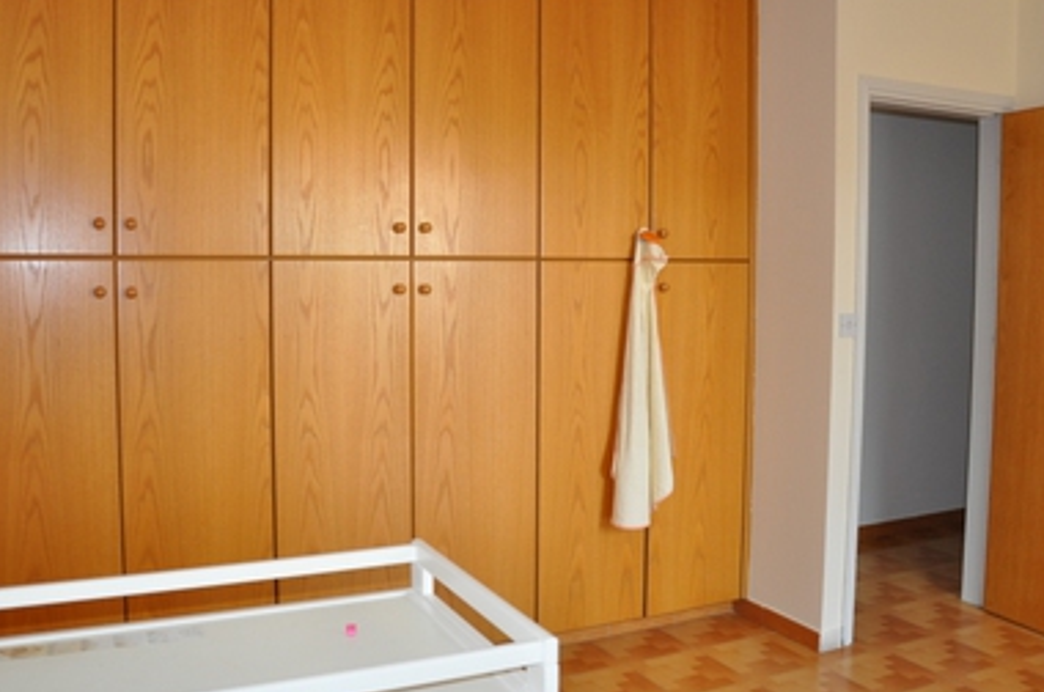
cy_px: 325
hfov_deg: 58.7
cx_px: 484
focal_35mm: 32
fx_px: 926
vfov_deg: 41.0
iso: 800
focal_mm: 18
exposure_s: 1/60
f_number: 3.5
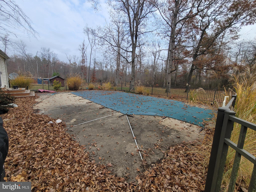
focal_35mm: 13
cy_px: 96
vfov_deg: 89.9
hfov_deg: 106.2
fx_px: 96
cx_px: 128
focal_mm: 2.2
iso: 50
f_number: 2.2
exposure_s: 1/848
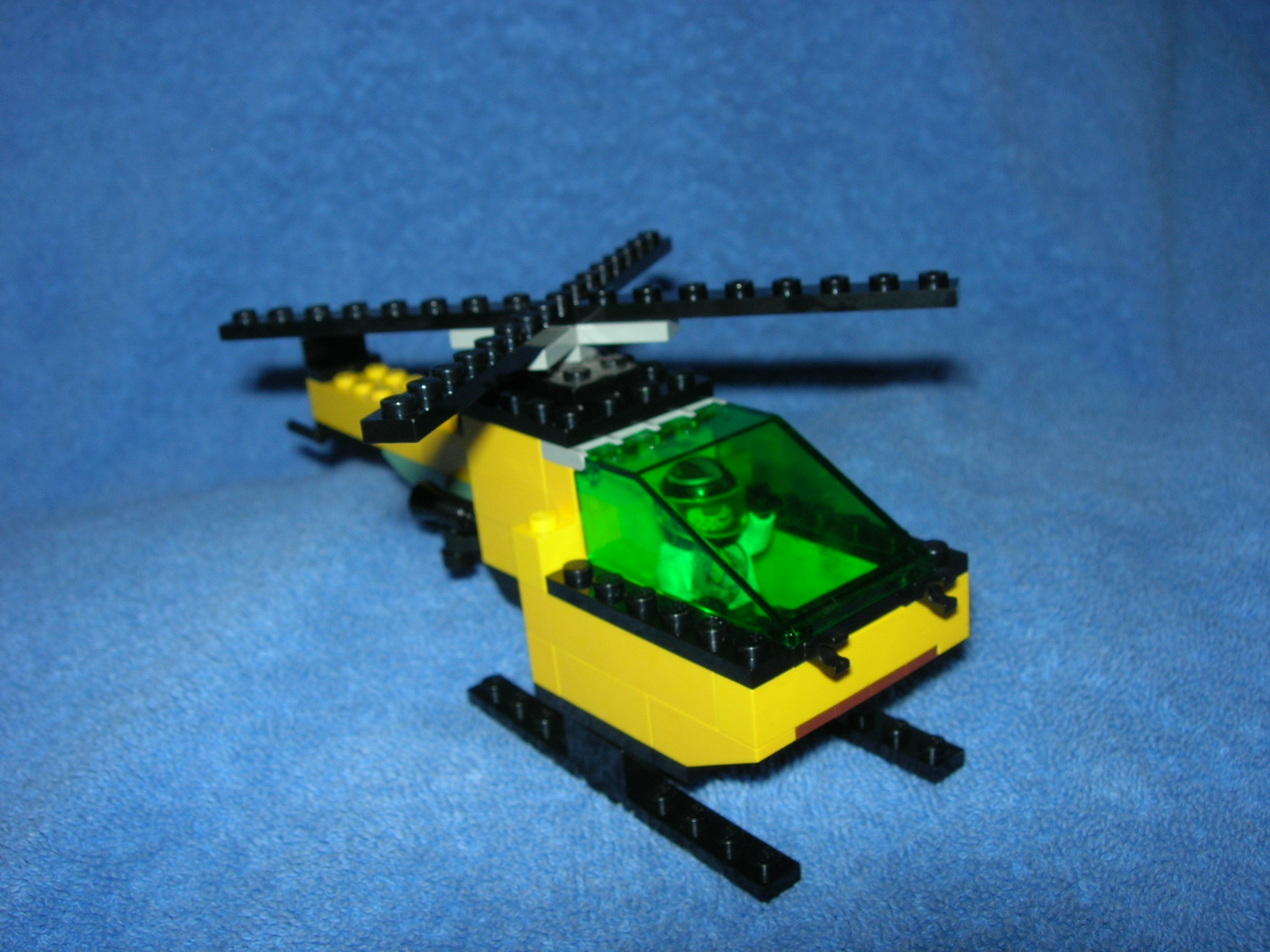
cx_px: 635
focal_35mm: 38
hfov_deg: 49.0
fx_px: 1394
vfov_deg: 37.7
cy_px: 476
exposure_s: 1/60.1
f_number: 4.8
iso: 64
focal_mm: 7.8
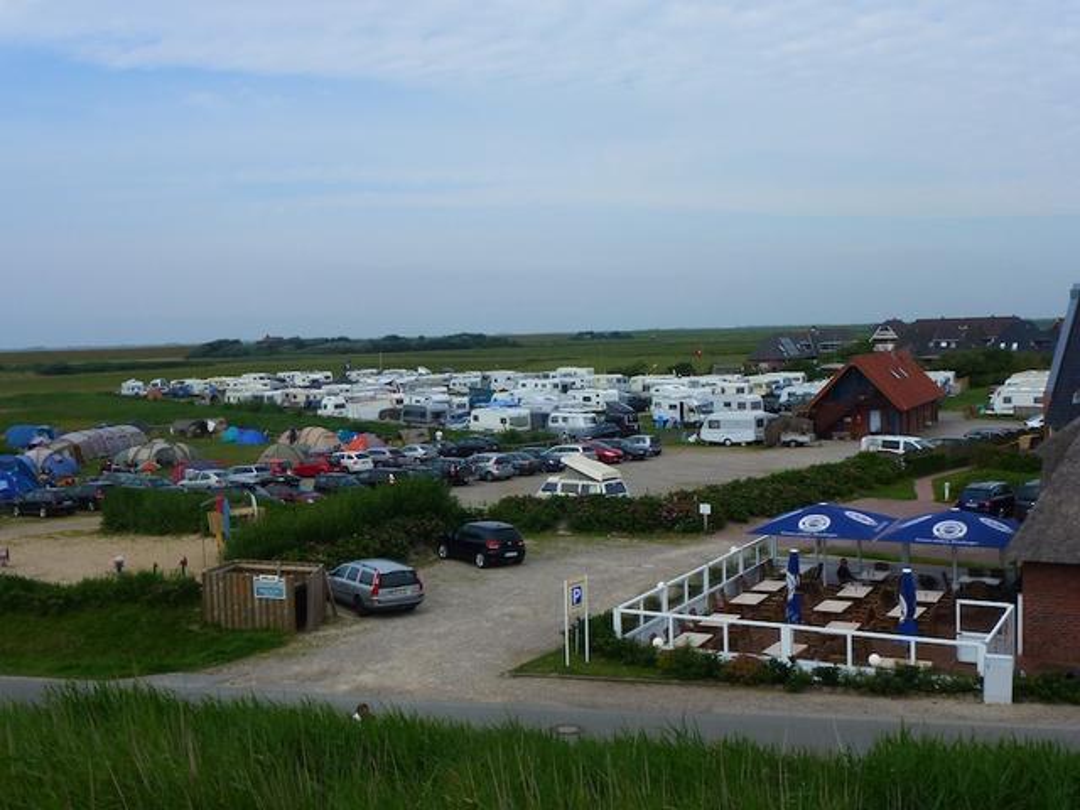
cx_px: 540
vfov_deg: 38.7
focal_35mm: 37
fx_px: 1154
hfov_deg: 50.1
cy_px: 405
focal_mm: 6.4
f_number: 4
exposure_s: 1/640
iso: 100
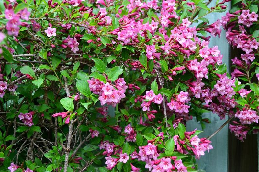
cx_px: 130
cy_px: 86
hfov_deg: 38.9
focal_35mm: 51
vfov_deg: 26.4
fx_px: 367
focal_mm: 34
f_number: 5
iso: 100
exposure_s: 1/40
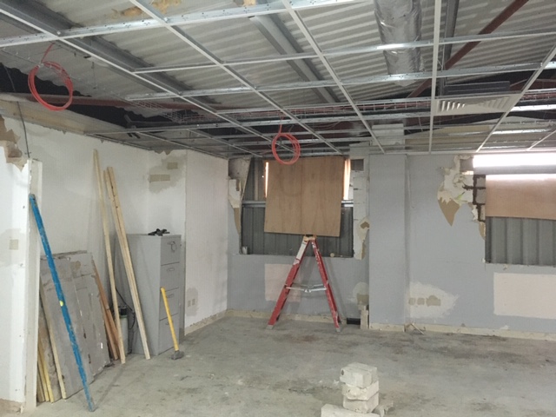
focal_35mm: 29
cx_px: 278
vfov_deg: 48.2
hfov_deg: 61.7
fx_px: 466
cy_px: 208
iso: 320
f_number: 2.2
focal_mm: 4.15
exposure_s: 1/17
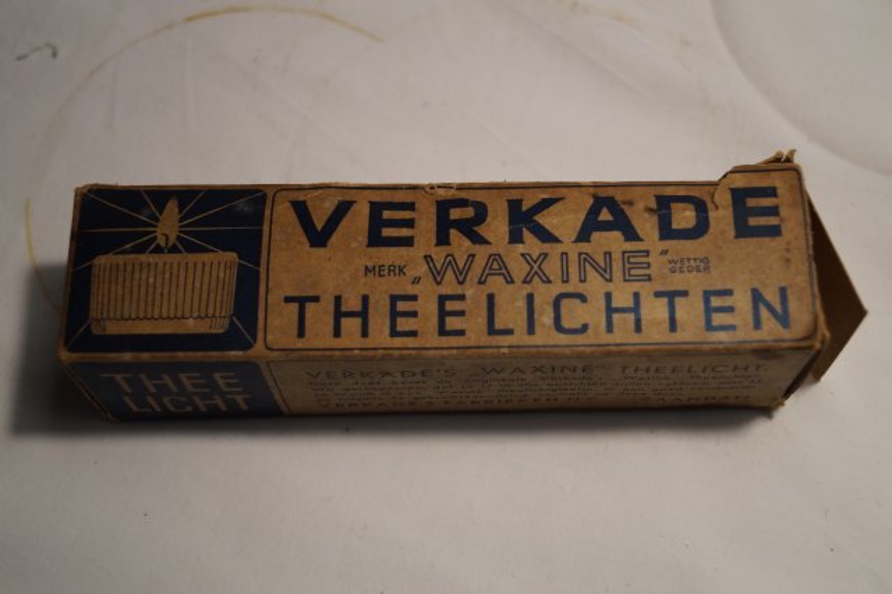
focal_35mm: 52
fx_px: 1300
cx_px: 446
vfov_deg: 25.7
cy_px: 297
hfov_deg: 37.9
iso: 500
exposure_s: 1/60
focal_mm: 35
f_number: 5
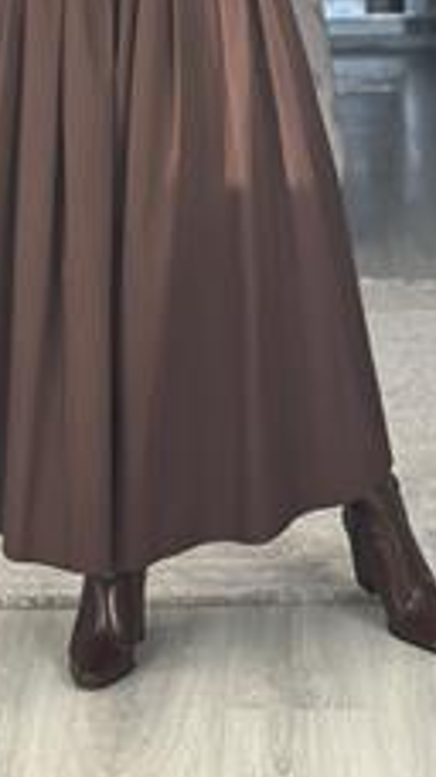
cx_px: 164
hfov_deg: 10.4
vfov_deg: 18.0
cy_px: -24
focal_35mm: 116
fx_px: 2388
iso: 125
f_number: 1.78
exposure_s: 1/121
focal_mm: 6.86
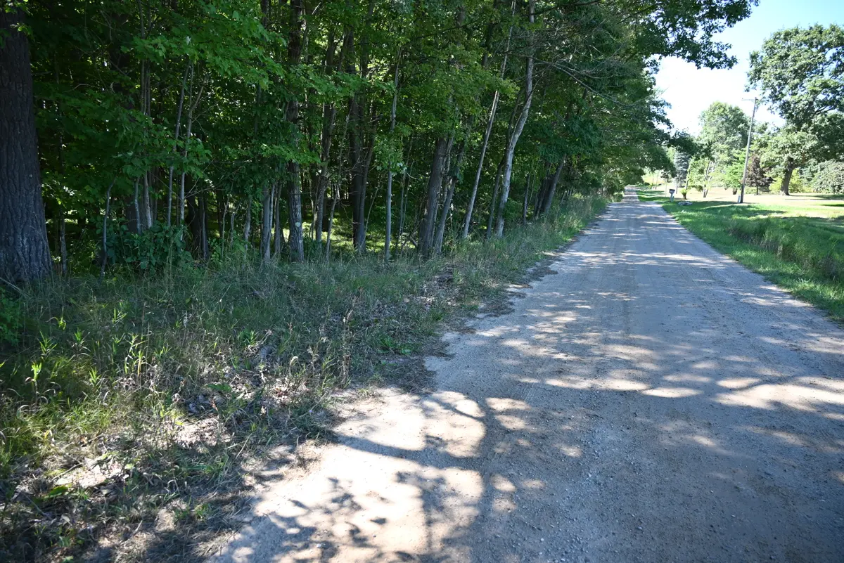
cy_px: 282
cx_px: 422
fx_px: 563
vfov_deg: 53.2
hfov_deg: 73.7
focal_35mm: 24
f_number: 4
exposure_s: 1/250
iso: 280
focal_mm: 24
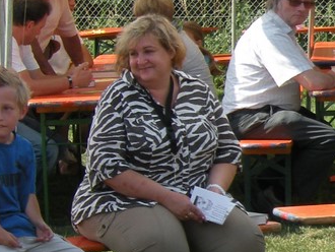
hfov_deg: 8.8
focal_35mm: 217
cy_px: 160
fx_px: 2102
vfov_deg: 6.9
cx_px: -253
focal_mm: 9.8
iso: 64
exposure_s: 1/157
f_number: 5.6
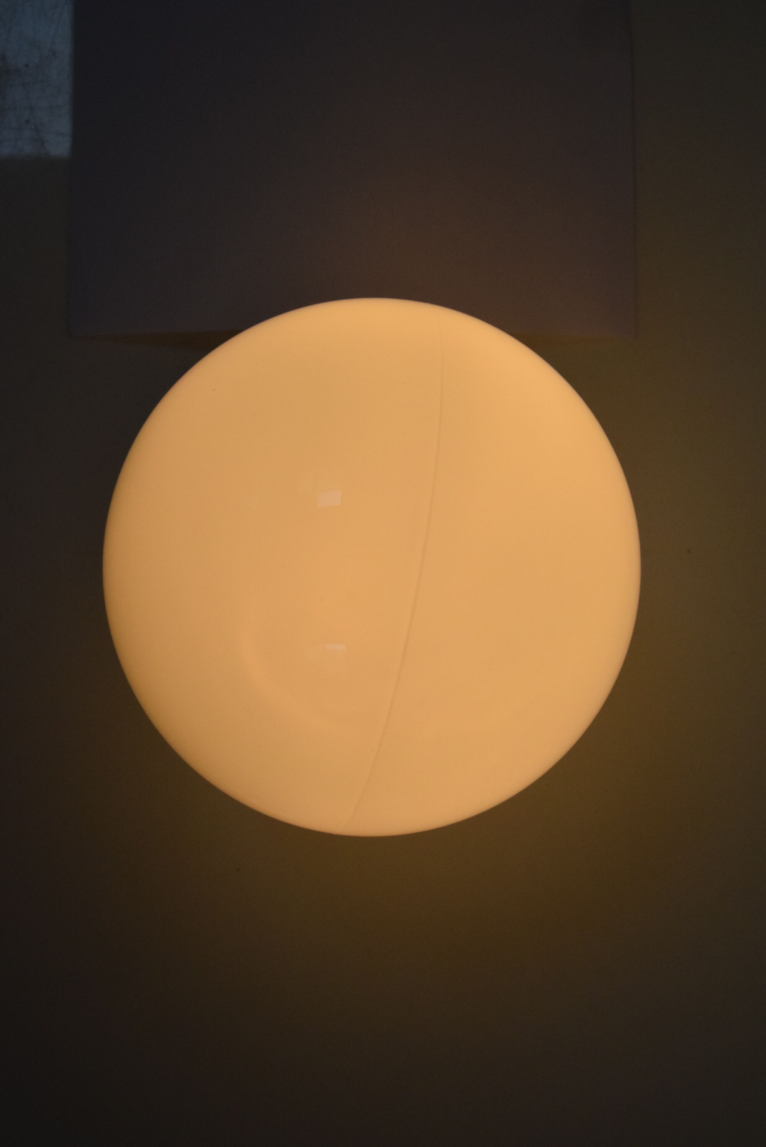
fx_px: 1433
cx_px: 383
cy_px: 574
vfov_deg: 43.6
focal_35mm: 45
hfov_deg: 29.9
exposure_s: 1/500
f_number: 11
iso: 1600
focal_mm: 30
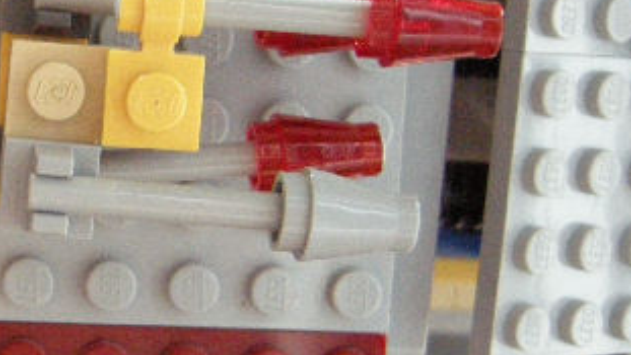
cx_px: -101
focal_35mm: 98
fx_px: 1640
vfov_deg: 12.4
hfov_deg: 20.5
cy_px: 172
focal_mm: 7.5
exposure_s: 1/8
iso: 799
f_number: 2.7
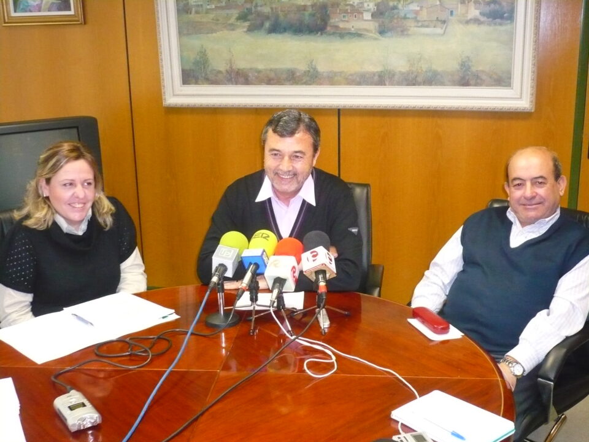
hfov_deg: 42.1
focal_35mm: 45
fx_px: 766
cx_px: 294
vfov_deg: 32.2
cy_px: 221
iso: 500
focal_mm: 7.5
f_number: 3.2
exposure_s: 1/30
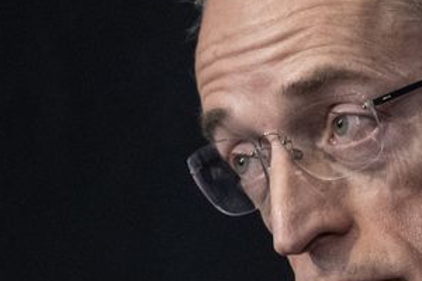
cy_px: 274
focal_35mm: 960
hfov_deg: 2.1
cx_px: 398
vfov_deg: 1.4
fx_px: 11252
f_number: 5.6
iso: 4000
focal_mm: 240
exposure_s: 1/250
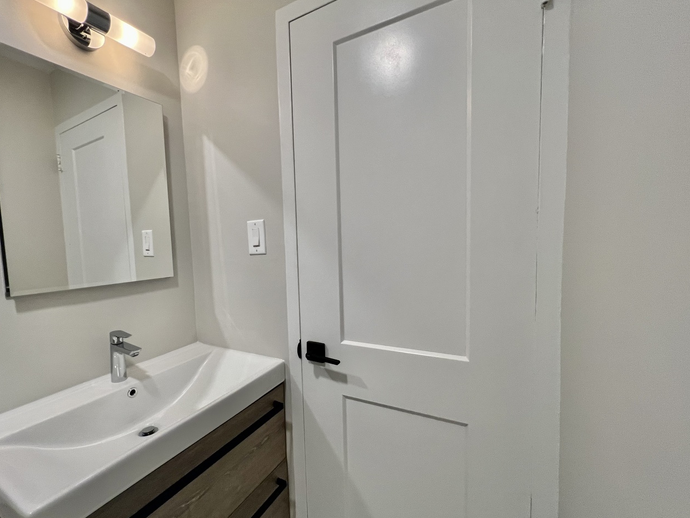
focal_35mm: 15
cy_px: 270
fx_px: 299
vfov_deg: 81.7
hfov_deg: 97.6
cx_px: 298
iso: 160
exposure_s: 1/120
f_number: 1.8
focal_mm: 1.57
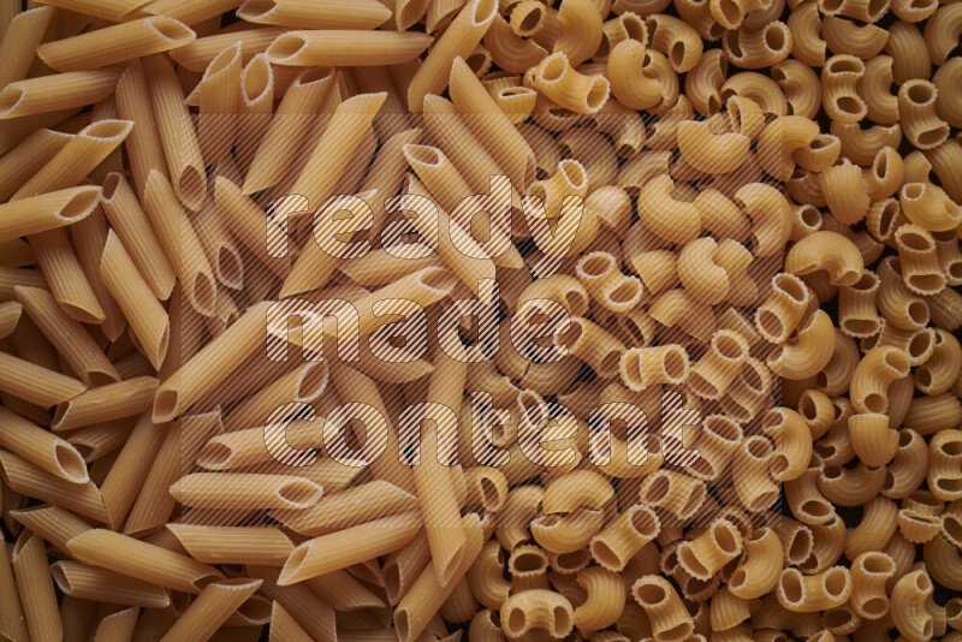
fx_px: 1337
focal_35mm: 50
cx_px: 481
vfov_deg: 27.0
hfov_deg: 39.6
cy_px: 321
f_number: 8
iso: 160
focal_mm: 50
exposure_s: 1/100
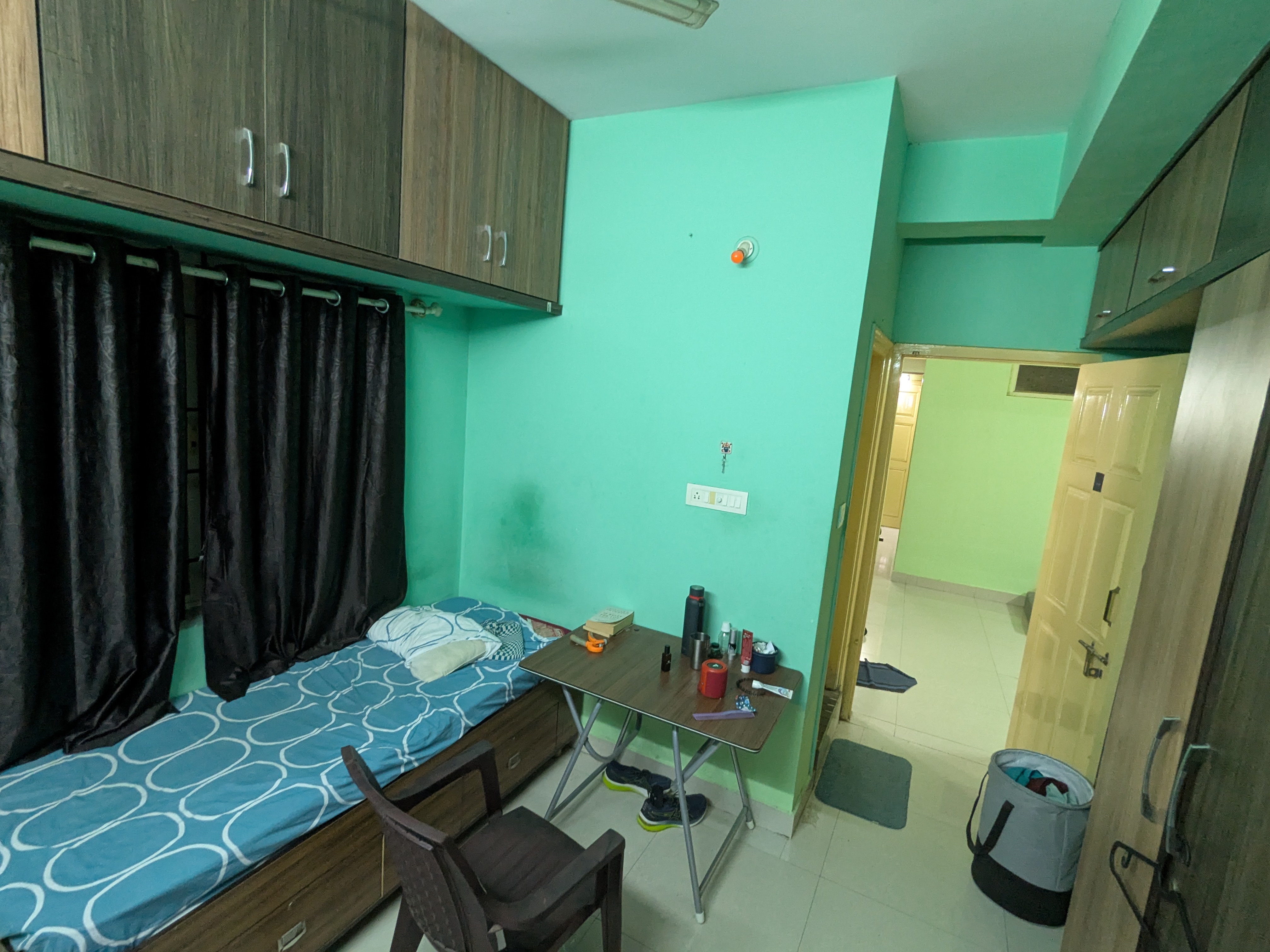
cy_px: 476
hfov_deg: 94.5
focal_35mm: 16
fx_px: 587
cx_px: 635
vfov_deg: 78.1
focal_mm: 2.35
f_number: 2.2
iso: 579
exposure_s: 1/25
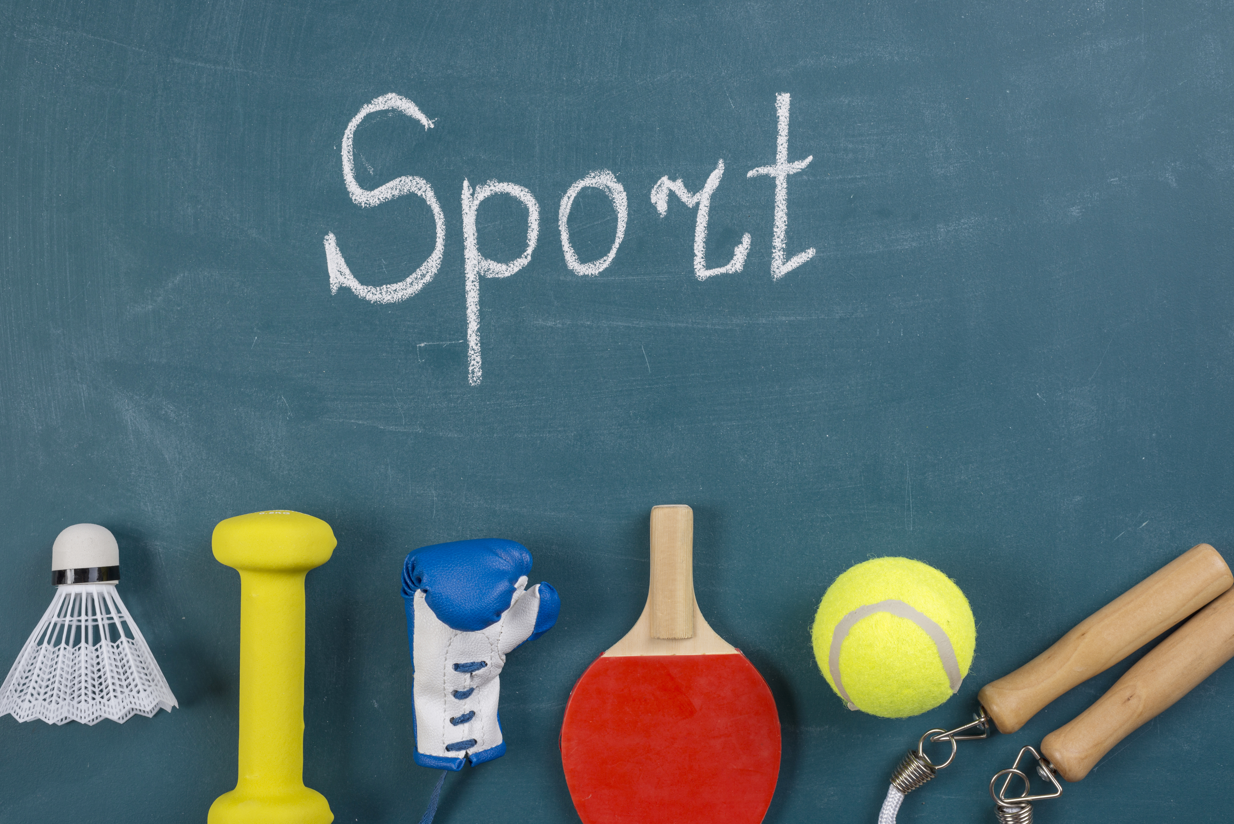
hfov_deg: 39.6
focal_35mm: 50
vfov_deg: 27.0
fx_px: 1714
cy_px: 412
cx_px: 617
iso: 125
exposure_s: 1/160
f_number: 10
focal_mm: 50
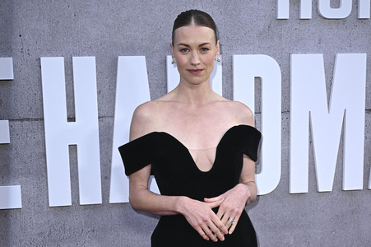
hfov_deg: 40.4
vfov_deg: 27.5
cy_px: 124
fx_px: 505
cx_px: 186
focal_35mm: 49
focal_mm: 49
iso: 640
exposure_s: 1/250
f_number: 6.3
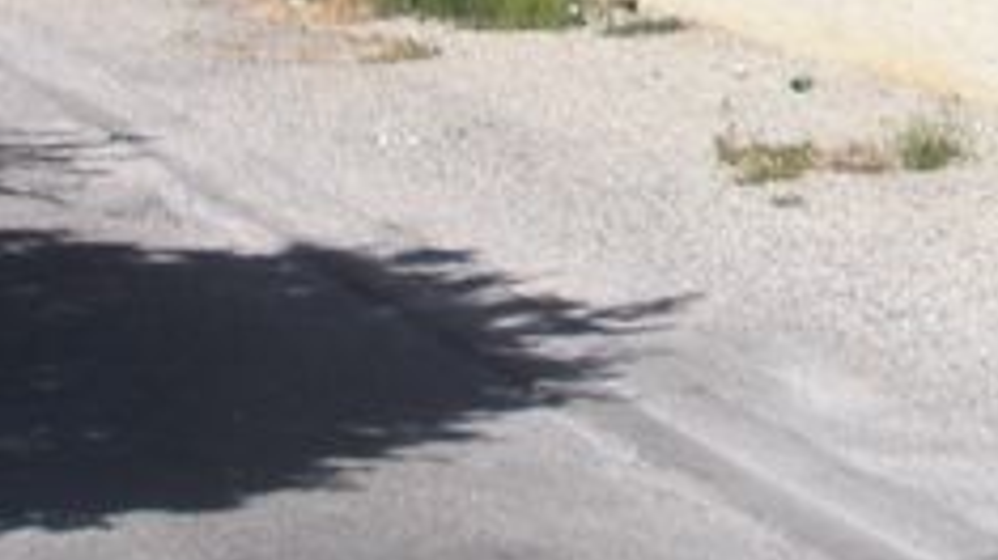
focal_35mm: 167
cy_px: -318
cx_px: 1508
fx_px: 4418
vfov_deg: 7.1
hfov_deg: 12.3
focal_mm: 6.3
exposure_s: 1/160
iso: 50
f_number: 7.9
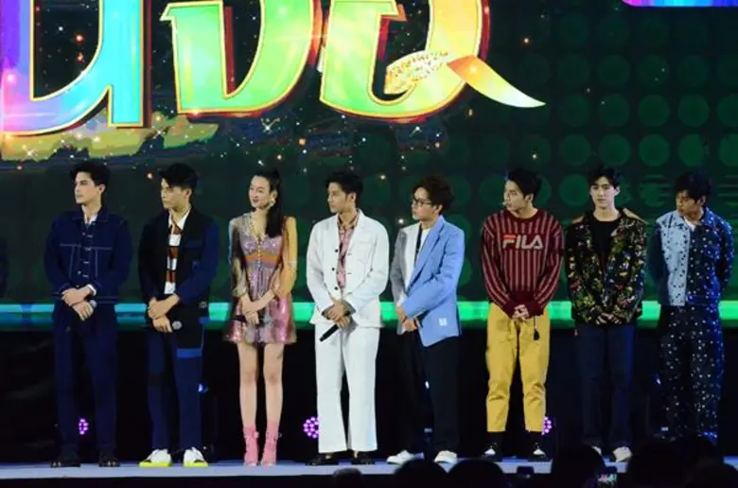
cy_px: 244
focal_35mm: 150
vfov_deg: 9.1
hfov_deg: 13.7
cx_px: 369
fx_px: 3068
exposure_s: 1/160
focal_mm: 100
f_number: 7.1
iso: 6400
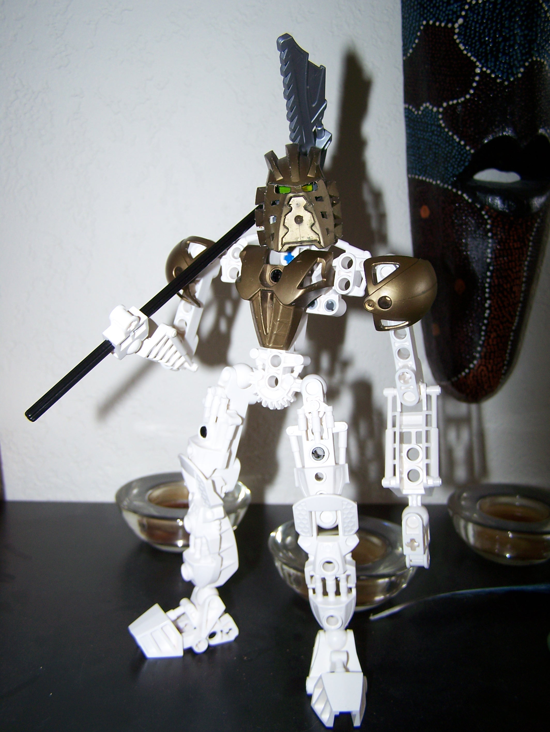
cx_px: 275
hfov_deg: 37.8
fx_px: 804
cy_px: 366
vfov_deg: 48.9
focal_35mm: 38
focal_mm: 6.3
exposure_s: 1/60
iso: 80
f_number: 2.8
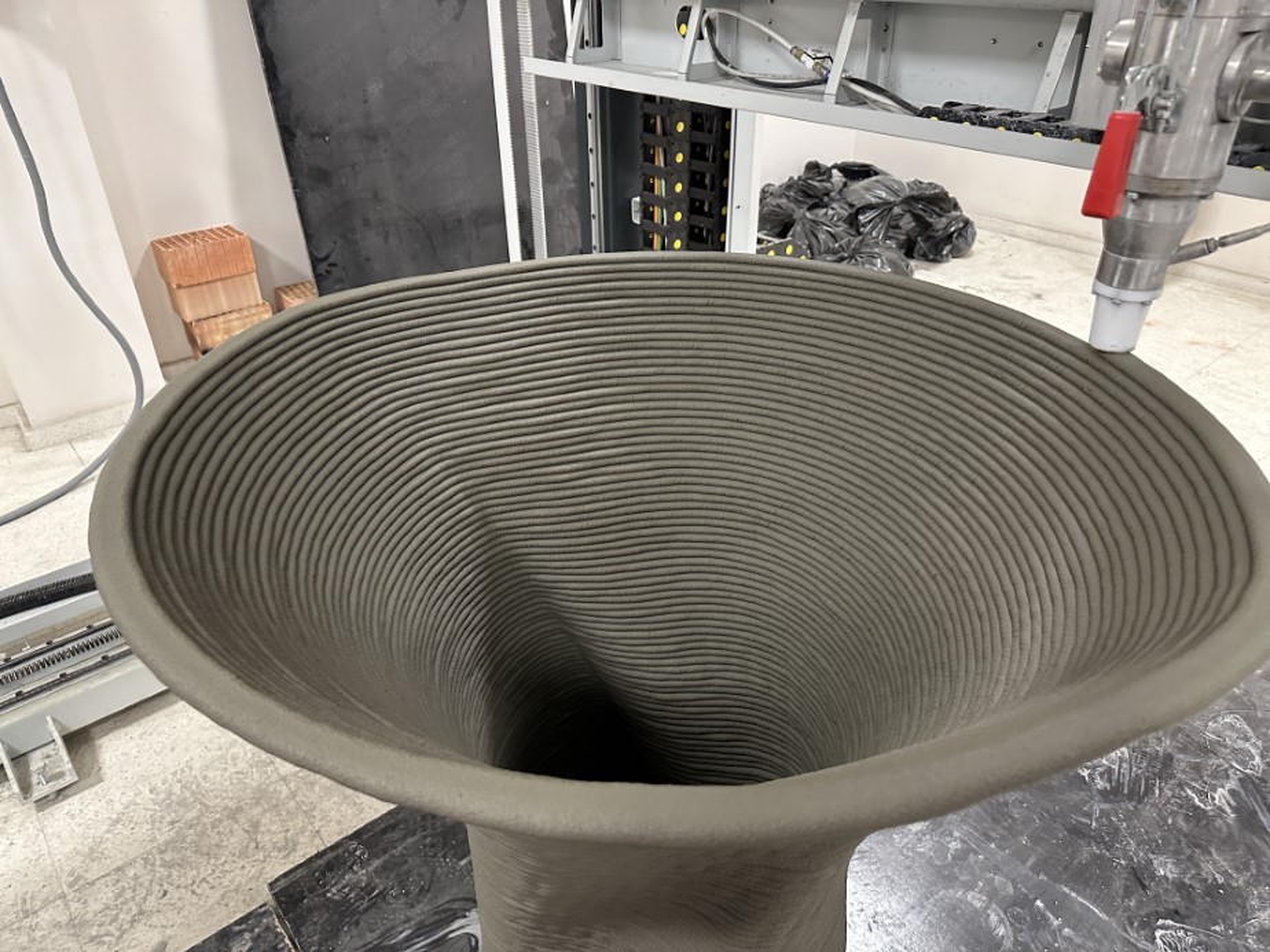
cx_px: 635
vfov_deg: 56.8
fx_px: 881
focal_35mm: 24
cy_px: 476
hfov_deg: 71.6
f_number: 1.78
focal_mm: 6.86
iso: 500
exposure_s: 1/50
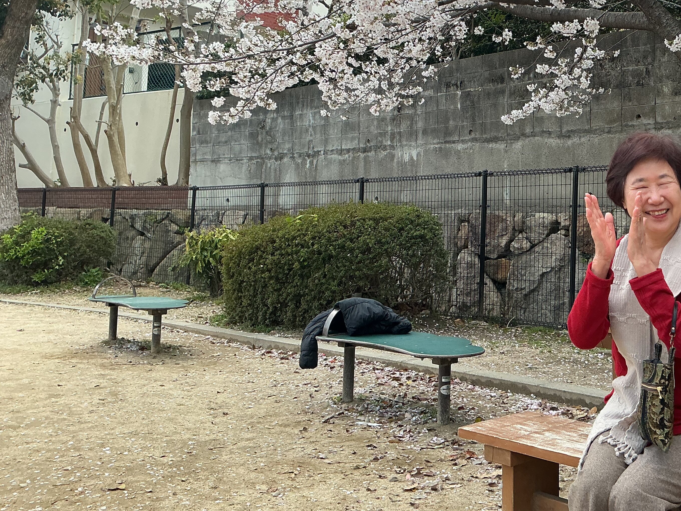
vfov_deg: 33.1
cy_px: 146
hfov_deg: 42.6
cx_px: 505
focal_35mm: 43
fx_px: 846
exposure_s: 1/340
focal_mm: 3
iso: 25
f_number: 1.8
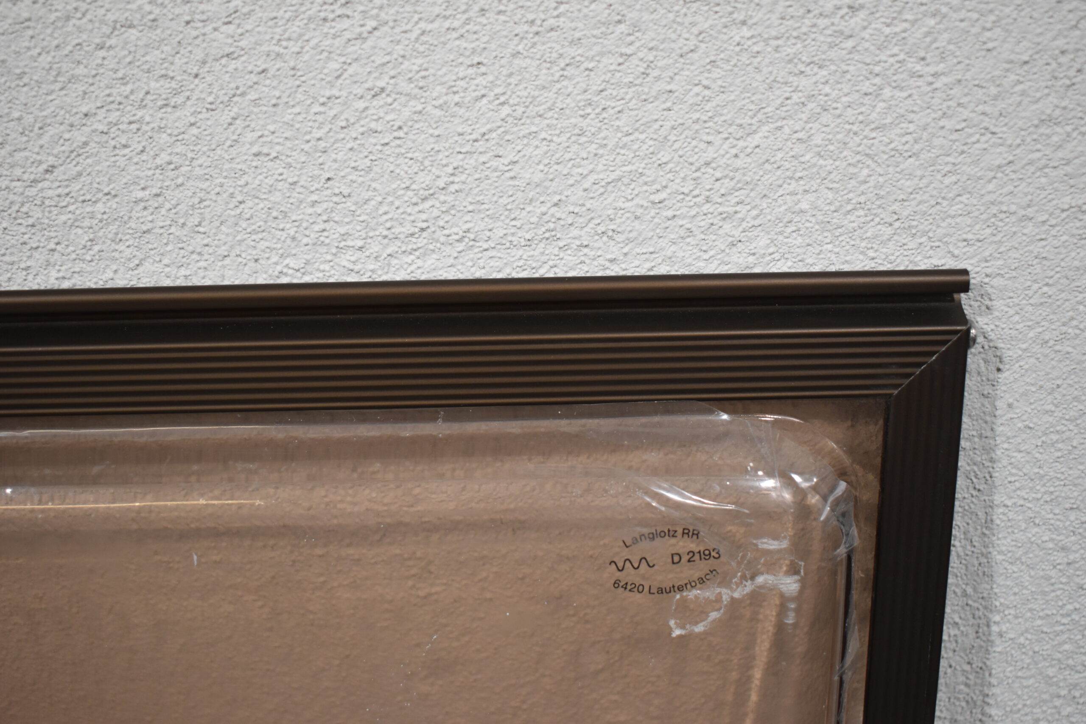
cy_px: 362
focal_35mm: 44
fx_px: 1312
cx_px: 543
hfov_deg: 45.0
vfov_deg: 30.9
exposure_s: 1/250
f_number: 4.2
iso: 800
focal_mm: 29
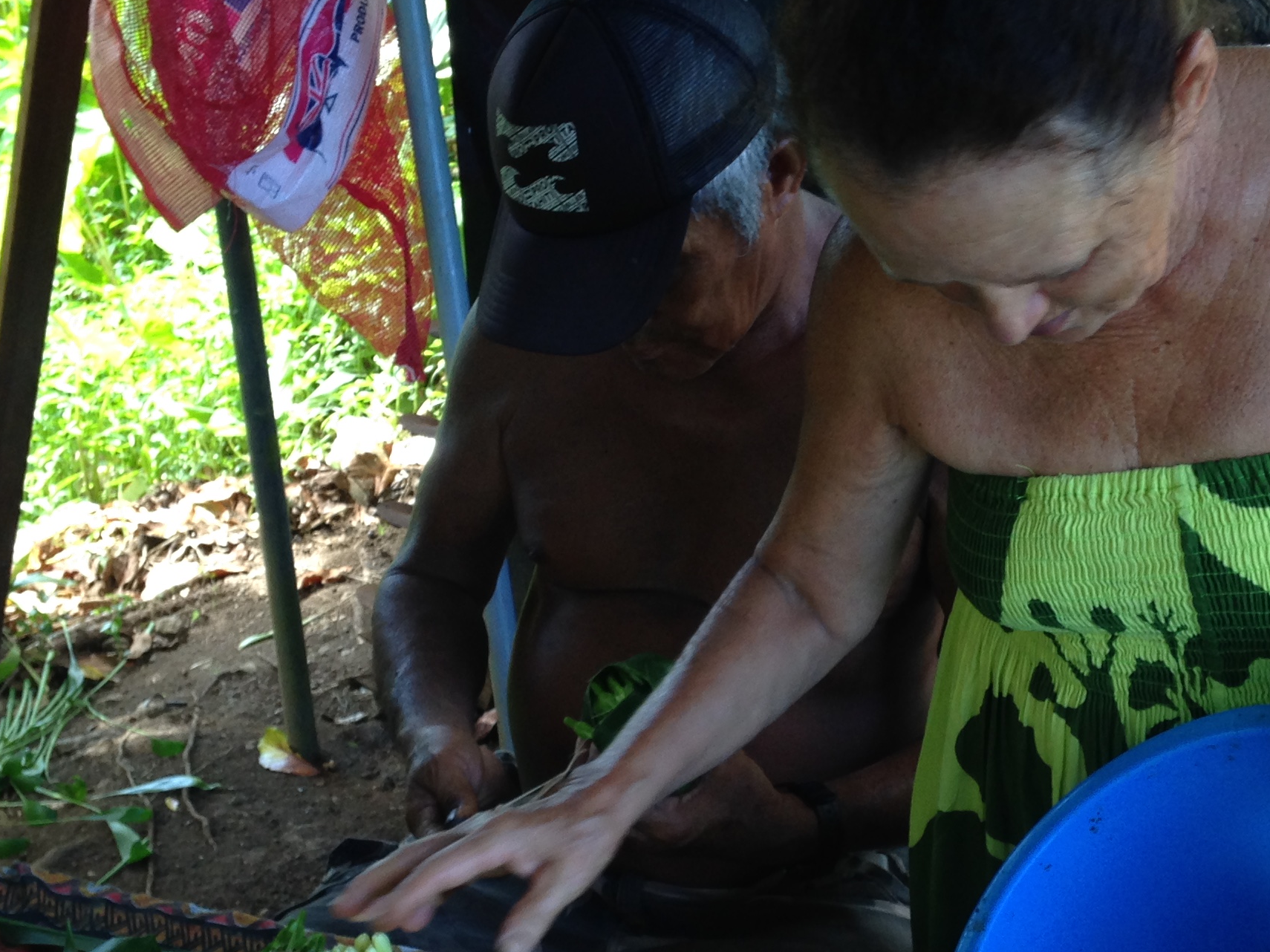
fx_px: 2311
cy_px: 661
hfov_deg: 30.7
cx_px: 720
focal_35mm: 63
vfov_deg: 23.1
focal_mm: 4.12
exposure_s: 1/60
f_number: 2.4
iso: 50
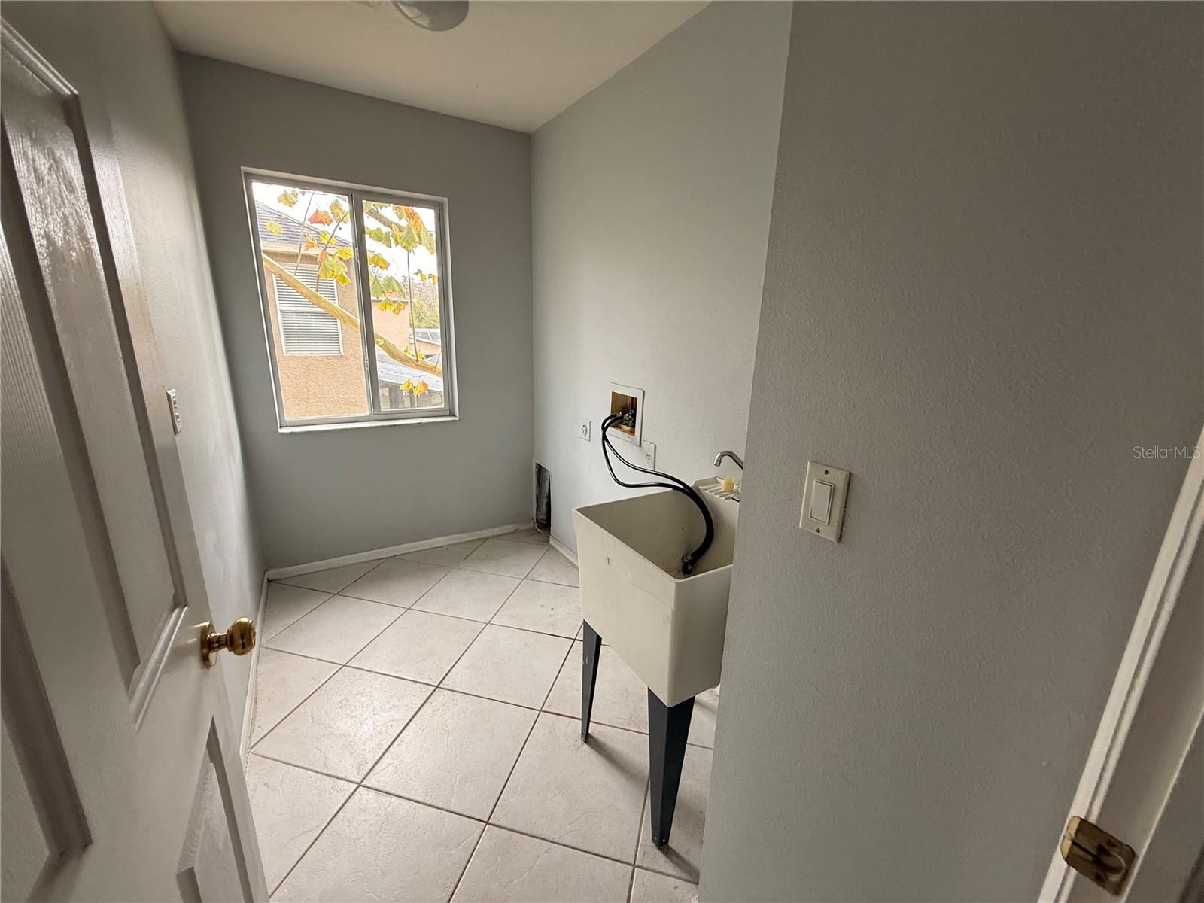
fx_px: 487
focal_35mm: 14
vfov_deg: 85.7
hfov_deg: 102.1
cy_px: 452
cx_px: 602
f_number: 2.2
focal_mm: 2.22
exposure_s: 1/99
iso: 100
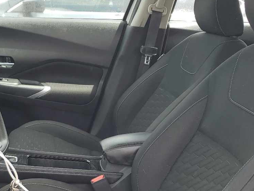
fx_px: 411
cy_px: 153
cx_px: 73
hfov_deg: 33.9
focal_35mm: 56
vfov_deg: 25.6
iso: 50
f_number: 1.5
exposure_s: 1/455
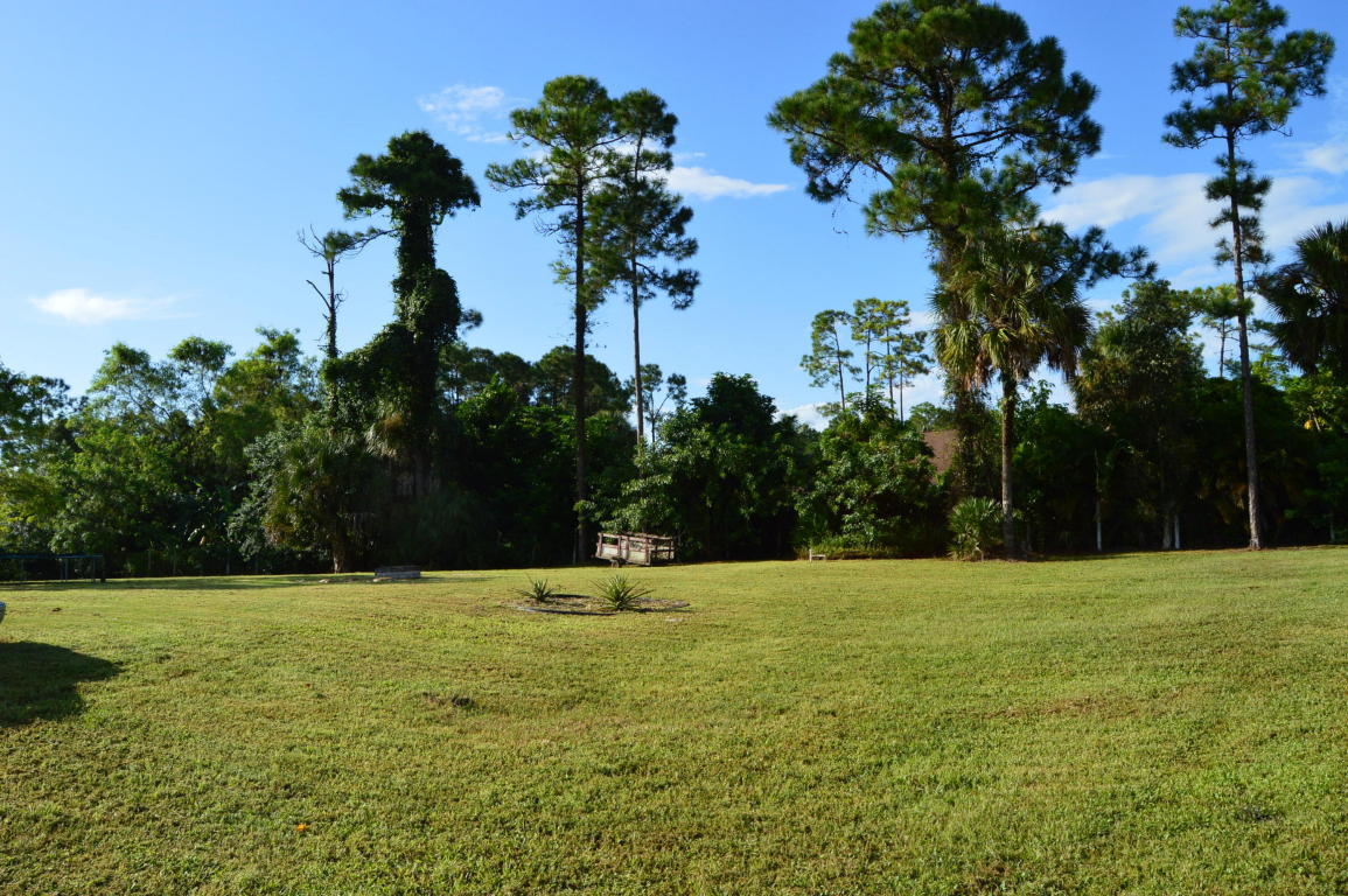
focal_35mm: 27
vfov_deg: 47.9
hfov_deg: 67.4
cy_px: 448
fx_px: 1010
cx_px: 674
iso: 400
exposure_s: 1/400
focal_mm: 18
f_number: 11
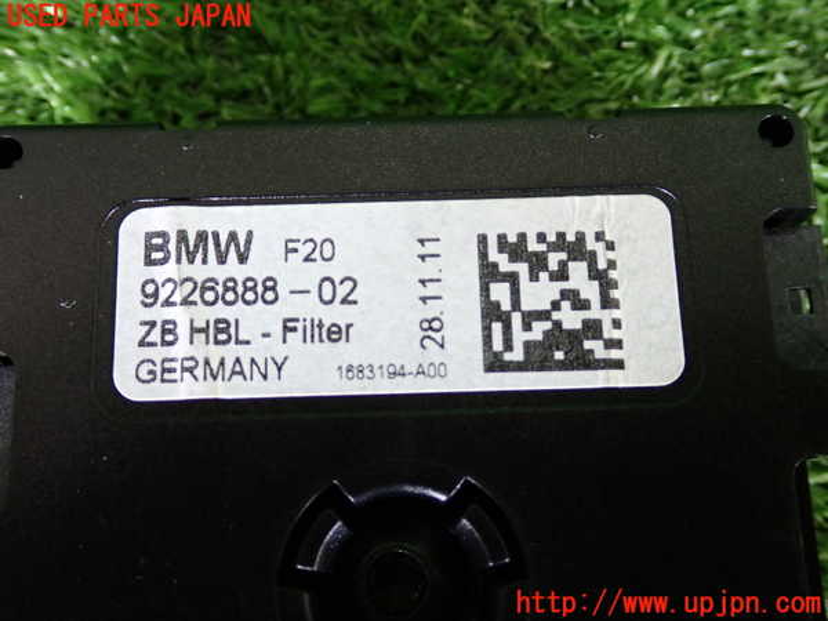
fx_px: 981
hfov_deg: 45.8
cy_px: 310
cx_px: 414
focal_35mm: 41
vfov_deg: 35.1
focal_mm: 7.31
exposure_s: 1/40
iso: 250
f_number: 2.8
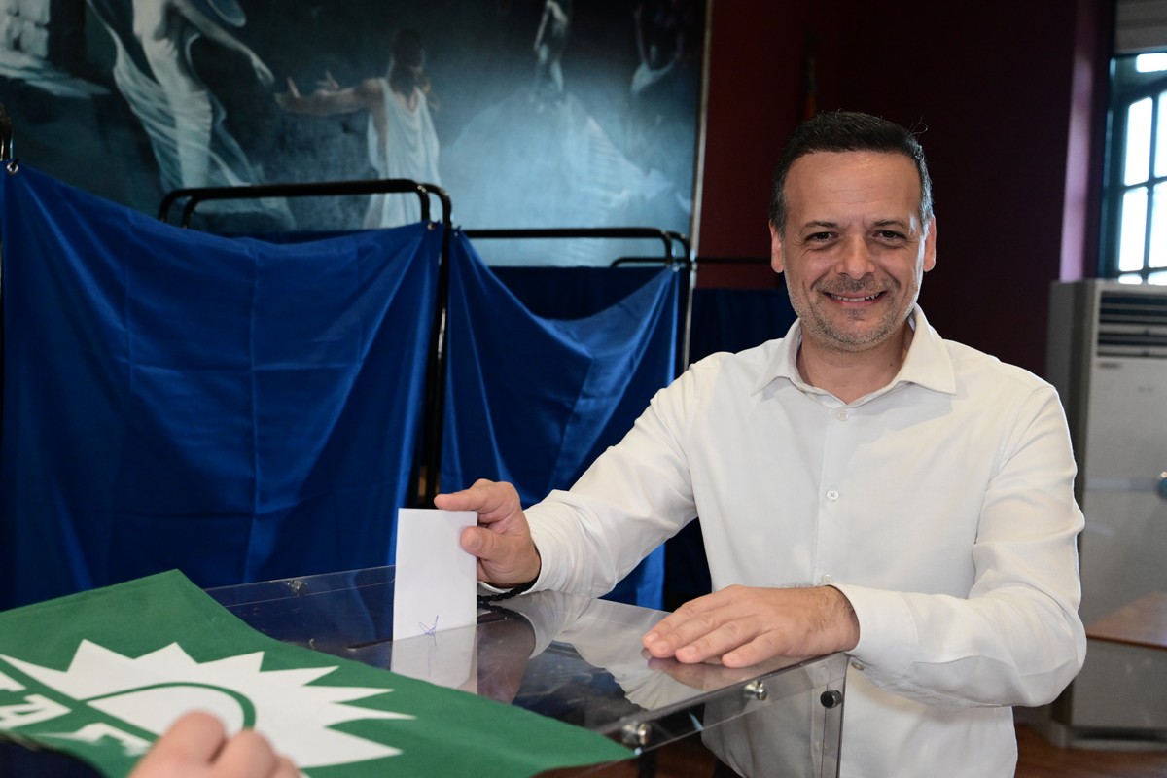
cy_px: 389
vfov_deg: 32.6
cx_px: 584
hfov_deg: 47.4
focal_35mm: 41
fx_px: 1329
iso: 6400
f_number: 5
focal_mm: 41
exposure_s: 1/320
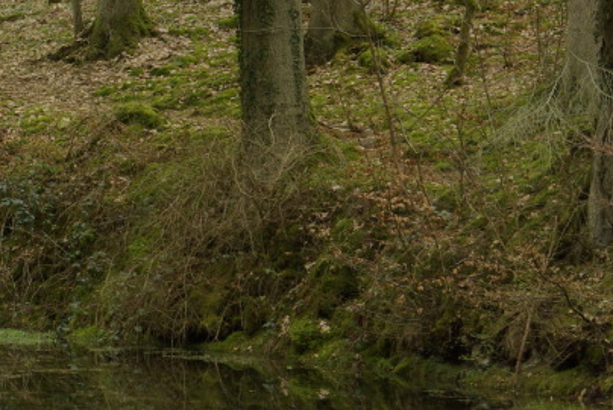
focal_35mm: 209
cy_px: 352
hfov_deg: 9.8
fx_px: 3566
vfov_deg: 6.6
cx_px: 68
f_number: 13
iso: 400
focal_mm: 55
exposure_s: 1/45
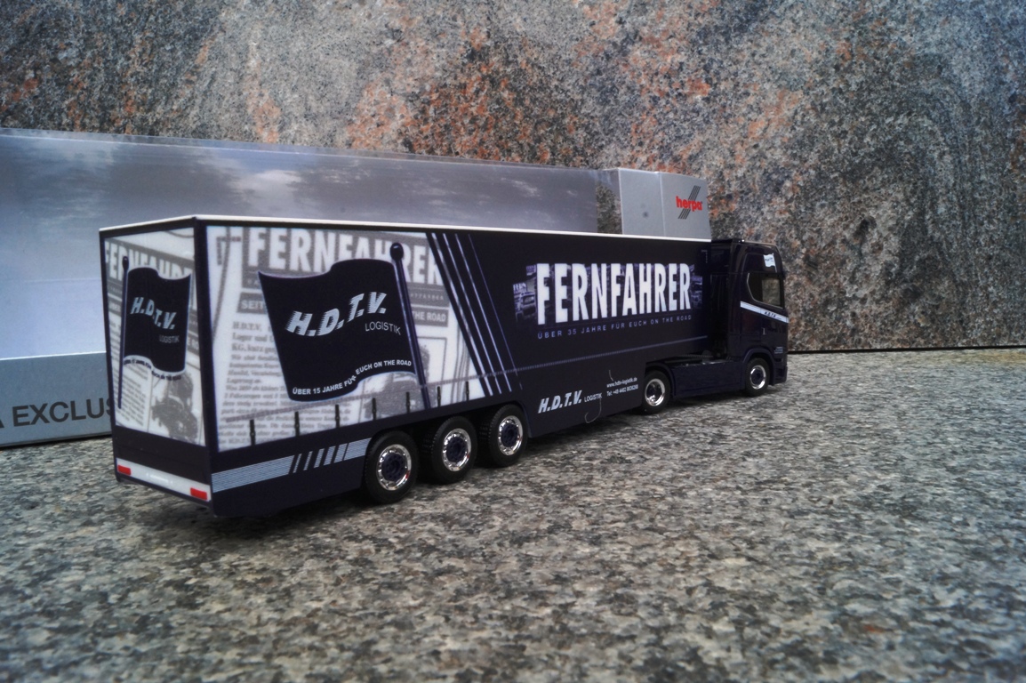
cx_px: 513
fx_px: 769
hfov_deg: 67.4
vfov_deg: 47.9
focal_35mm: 27
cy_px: 342
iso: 500
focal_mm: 18
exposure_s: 1/60
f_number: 22
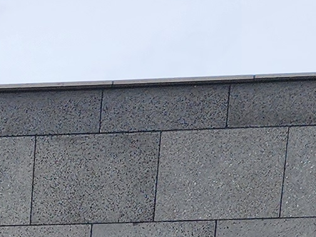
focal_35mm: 182
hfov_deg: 9.8
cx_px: -399
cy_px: 809
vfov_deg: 7.0
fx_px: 1662
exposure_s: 1/965
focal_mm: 6.4
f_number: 1.8
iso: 12
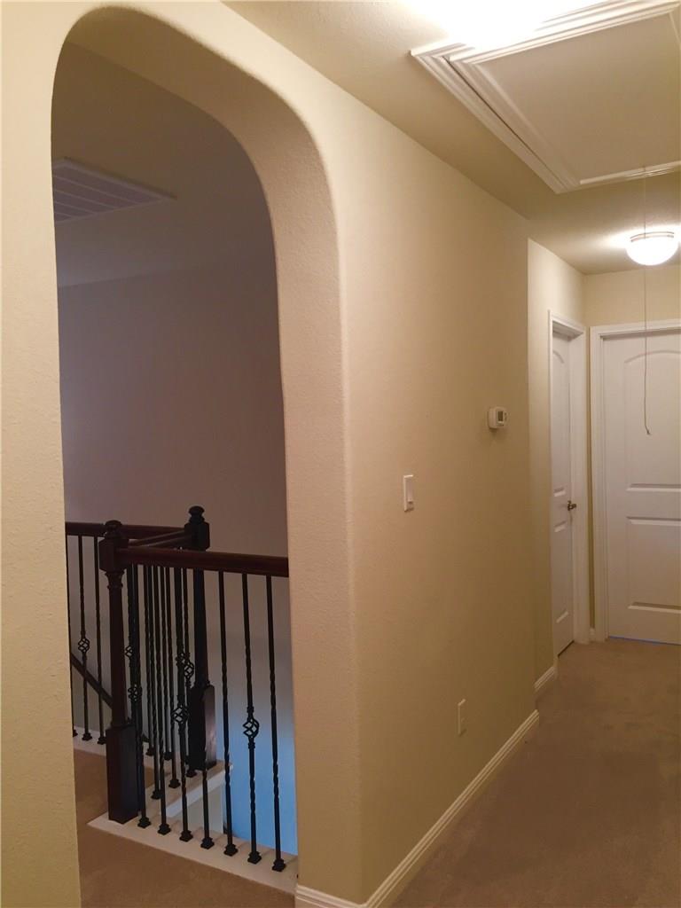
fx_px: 761
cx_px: 340
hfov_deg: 48.2
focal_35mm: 29
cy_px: 454
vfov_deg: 61.7
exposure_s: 1/30
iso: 100
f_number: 2.2
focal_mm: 4.15
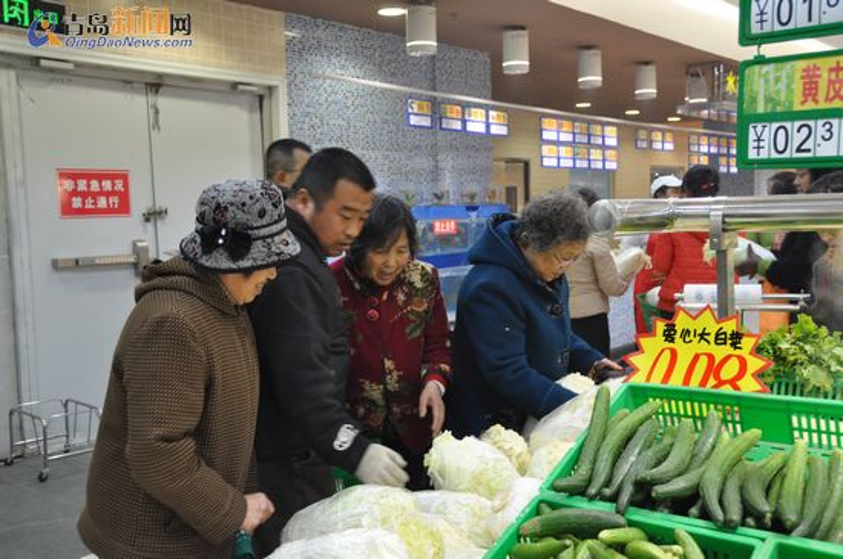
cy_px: 280
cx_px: 422
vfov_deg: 34.1
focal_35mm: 39
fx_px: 912
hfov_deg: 49.6
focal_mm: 26
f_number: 3.8
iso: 400
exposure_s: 1/50
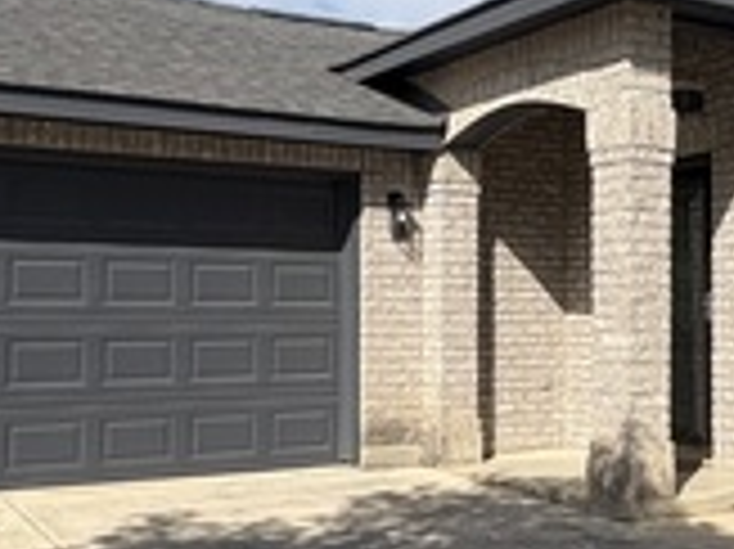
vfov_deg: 26.5
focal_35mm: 55
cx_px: 491
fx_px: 1165
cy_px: 288
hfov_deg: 34.6
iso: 50
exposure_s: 1/2770
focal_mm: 2.22
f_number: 2.2
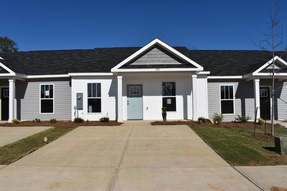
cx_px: 144
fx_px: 215
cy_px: 96
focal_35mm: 27
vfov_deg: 47.9
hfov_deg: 67.4
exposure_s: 1/640
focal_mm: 18
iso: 200
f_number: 13
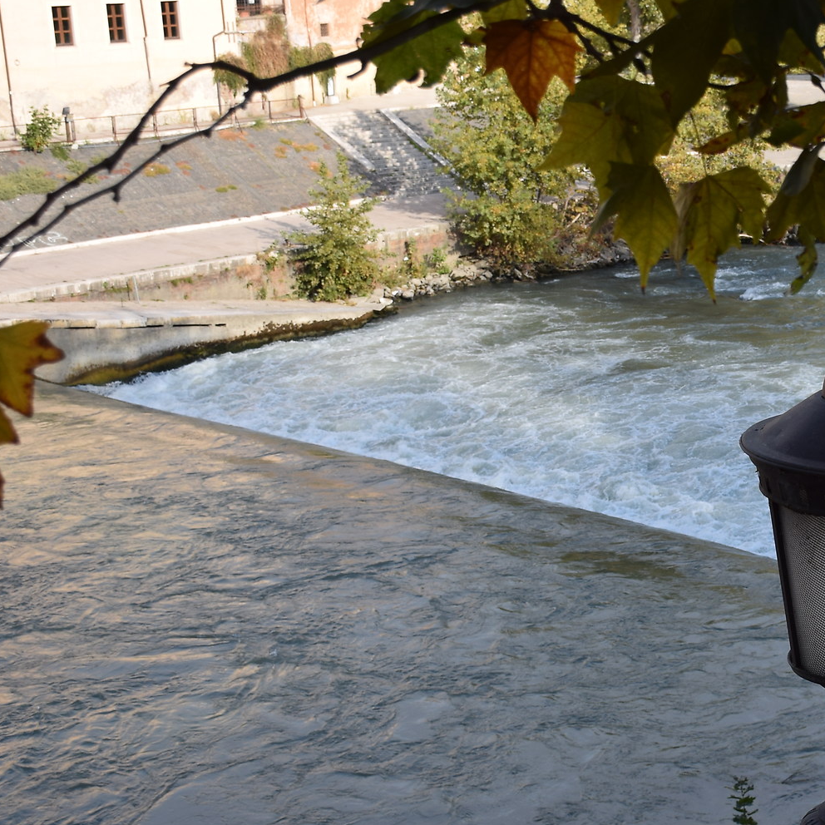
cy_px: 422
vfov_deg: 23.4
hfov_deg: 22.4
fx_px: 1995
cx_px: 846
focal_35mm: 74
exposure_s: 1/320
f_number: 5
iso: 100
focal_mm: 24
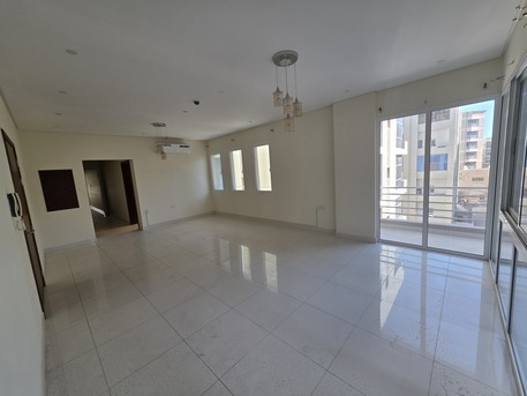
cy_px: 198
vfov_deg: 89.9
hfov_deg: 106.2
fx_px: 198
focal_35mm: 13
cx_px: 264
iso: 20
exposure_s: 1/100
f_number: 1.9
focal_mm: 2.2
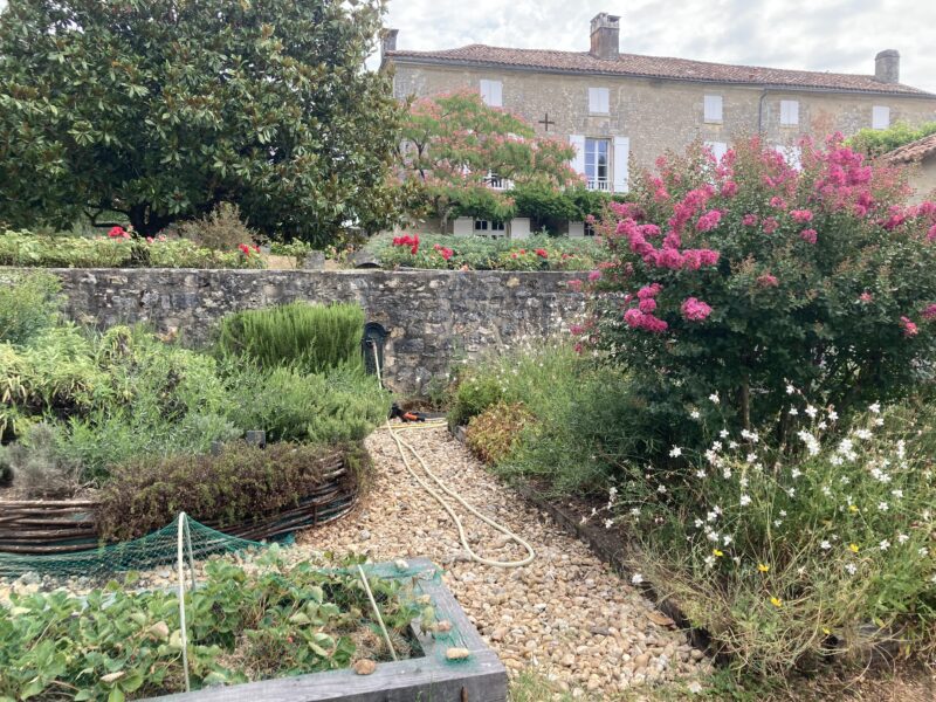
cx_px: 468
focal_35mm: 28
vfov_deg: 49.7
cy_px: 351
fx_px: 757
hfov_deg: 63.4
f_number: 1.8
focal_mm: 3.99
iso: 20
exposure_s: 1/656
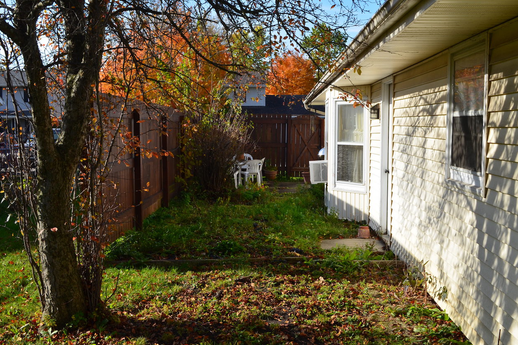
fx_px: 662
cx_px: 263
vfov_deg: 29.2
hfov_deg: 42.7
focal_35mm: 46
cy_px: 173
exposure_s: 1/250
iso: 280
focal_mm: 30
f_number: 10
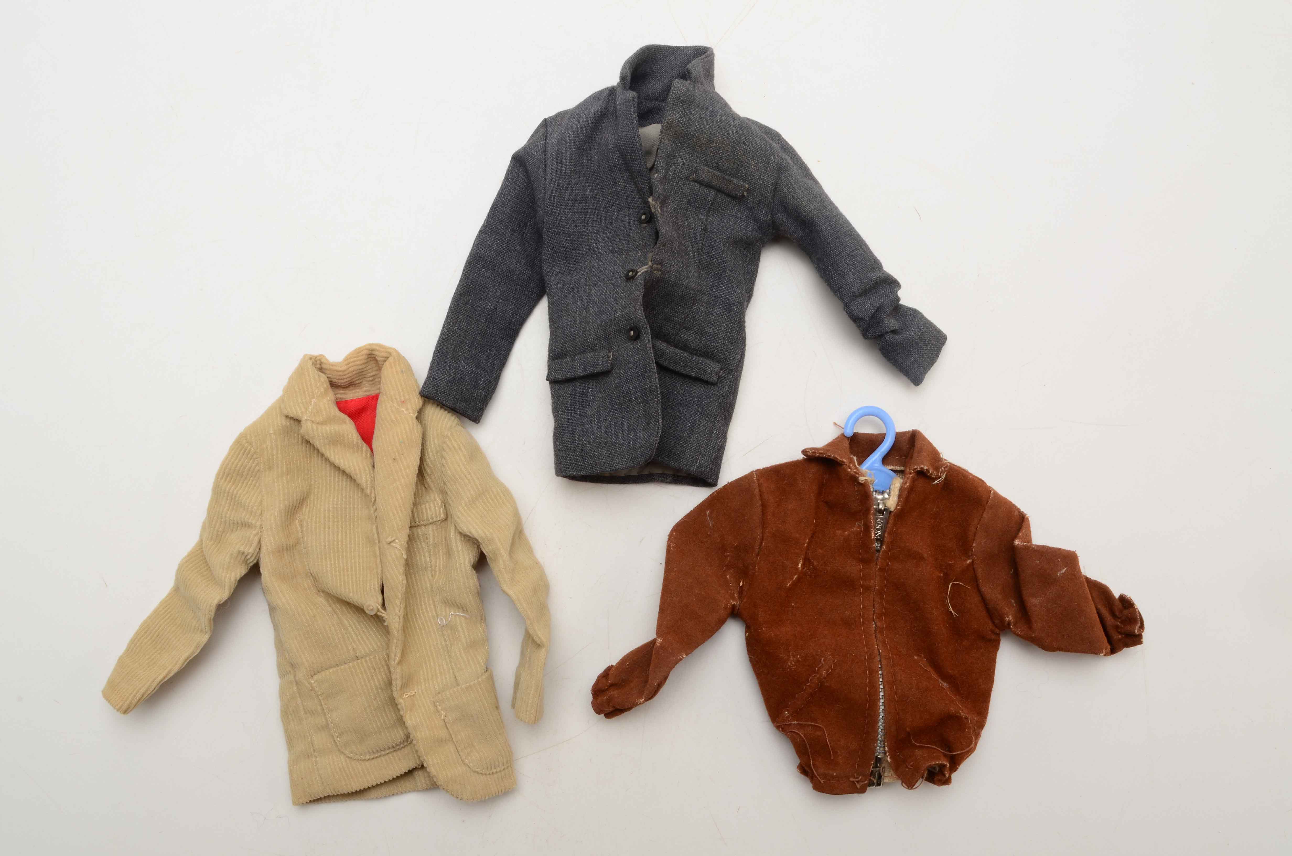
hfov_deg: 51.4
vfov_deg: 35.3
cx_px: 646
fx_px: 1343
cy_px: 428
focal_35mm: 38
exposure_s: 1/160
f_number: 22
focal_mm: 25
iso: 100
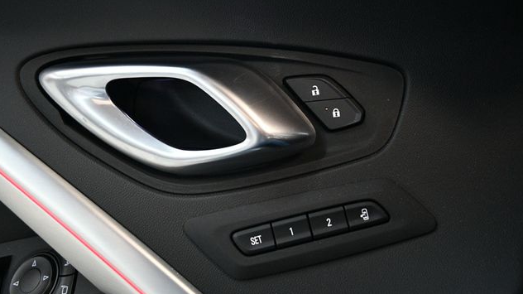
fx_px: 485
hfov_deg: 56.6
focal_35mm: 35
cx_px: 262
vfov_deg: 33.7
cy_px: 142
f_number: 4
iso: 2800
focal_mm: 22
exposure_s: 1/125
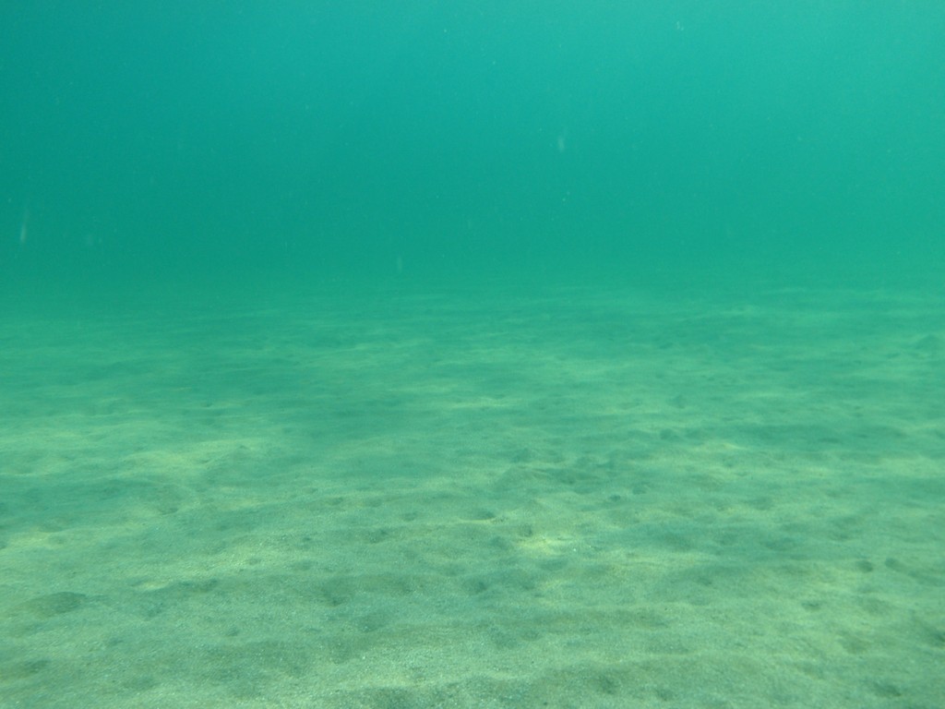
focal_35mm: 28
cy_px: 354
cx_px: 472
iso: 64
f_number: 4
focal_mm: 5
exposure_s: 1/80
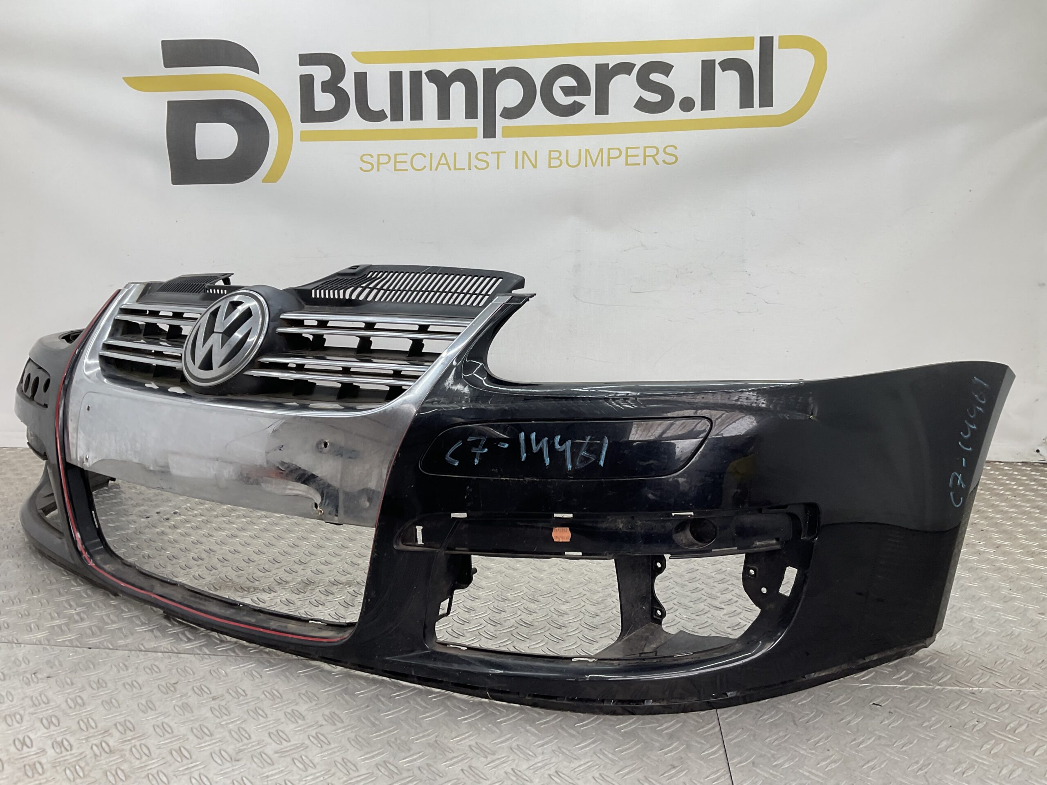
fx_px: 877
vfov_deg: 48.2
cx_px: 524
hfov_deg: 61.7
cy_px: 392
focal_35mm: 29
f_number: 1.8
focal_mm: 3
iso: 16
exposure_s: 1/101
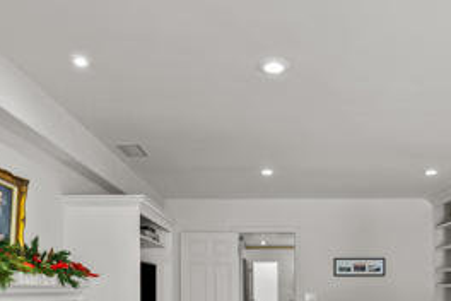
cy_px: 297
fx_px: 426
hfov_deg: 55.3
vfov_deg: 35.4
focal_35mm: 34
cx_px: 273
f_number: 9
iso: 125
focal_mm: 14
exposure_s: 1
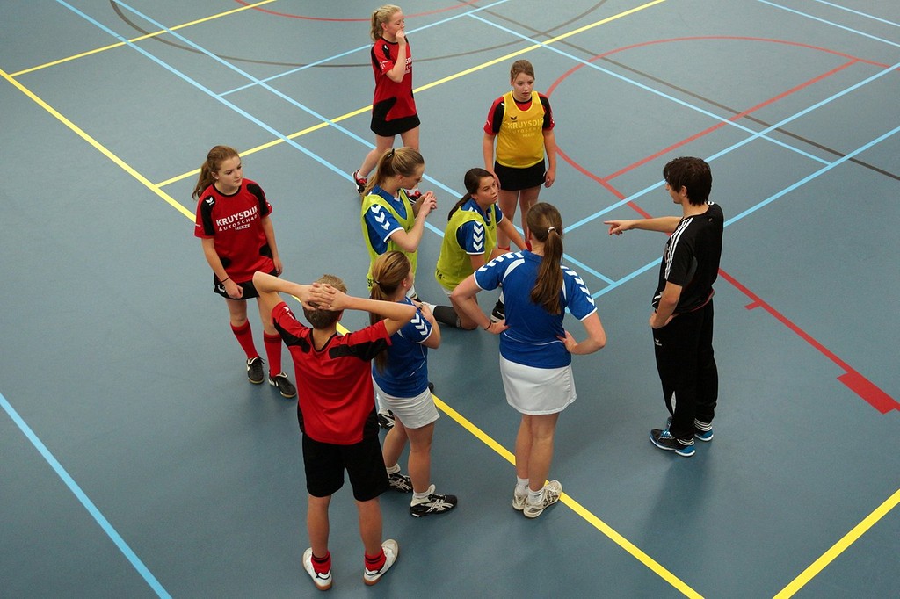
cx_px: 450
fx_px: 900
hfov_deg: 53.1
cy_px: 300
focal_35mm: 36
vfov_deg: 36.8
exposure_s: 1/200
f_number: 2.8
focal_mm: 24
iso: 800
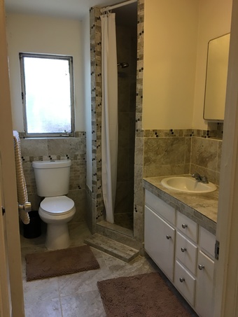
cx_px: 119
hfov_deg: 48.2
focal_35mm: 29
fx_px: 266
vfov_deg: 61.6
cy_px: 158
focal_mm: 4.15
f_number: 2.2
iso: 64
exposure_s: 1/30
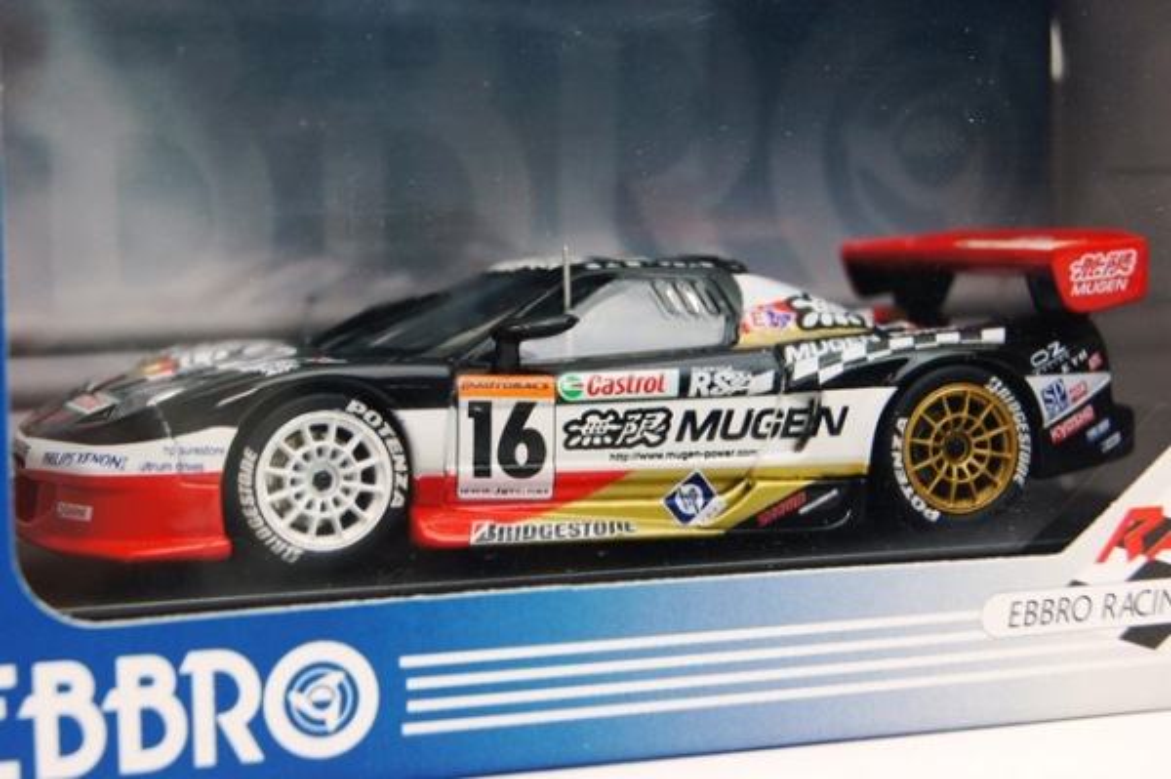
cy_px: 390
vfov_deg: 16.5
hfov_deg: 24.6
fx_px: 2681
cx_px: 586
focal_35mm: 82
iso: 400
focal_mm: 55
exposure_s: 1/10
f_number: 11
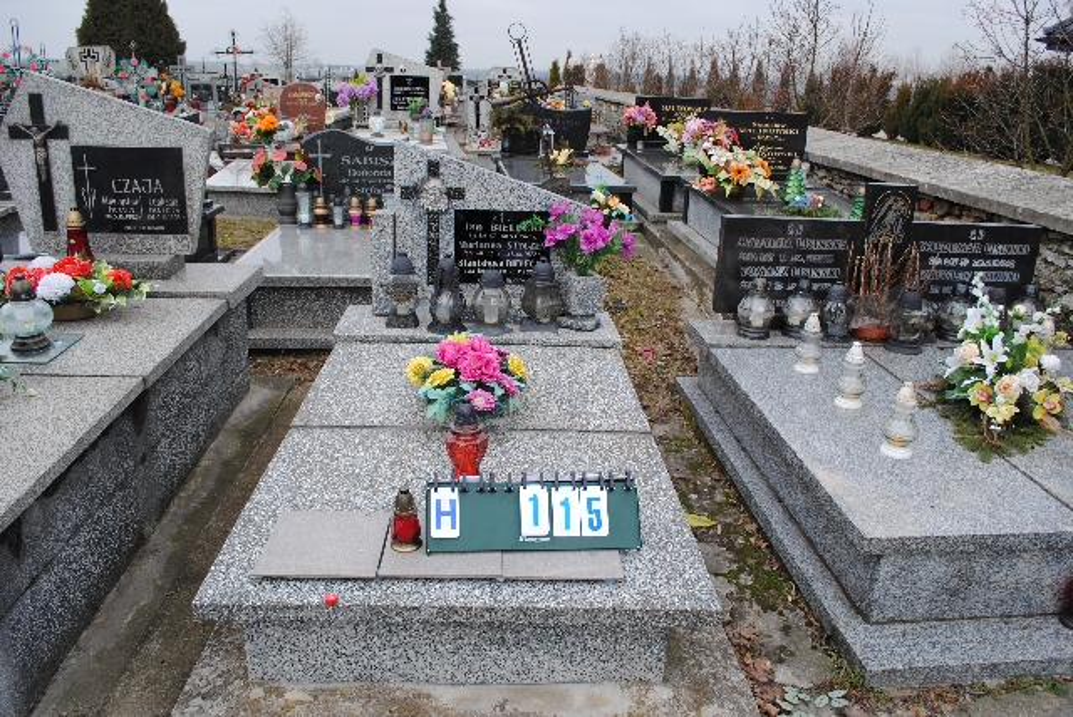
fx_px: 805
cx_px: 536
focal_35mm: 27
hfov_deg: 67.3
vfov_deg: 48.0
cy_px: 358
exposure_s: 1/125
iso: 100
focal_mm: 18
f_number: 5.6
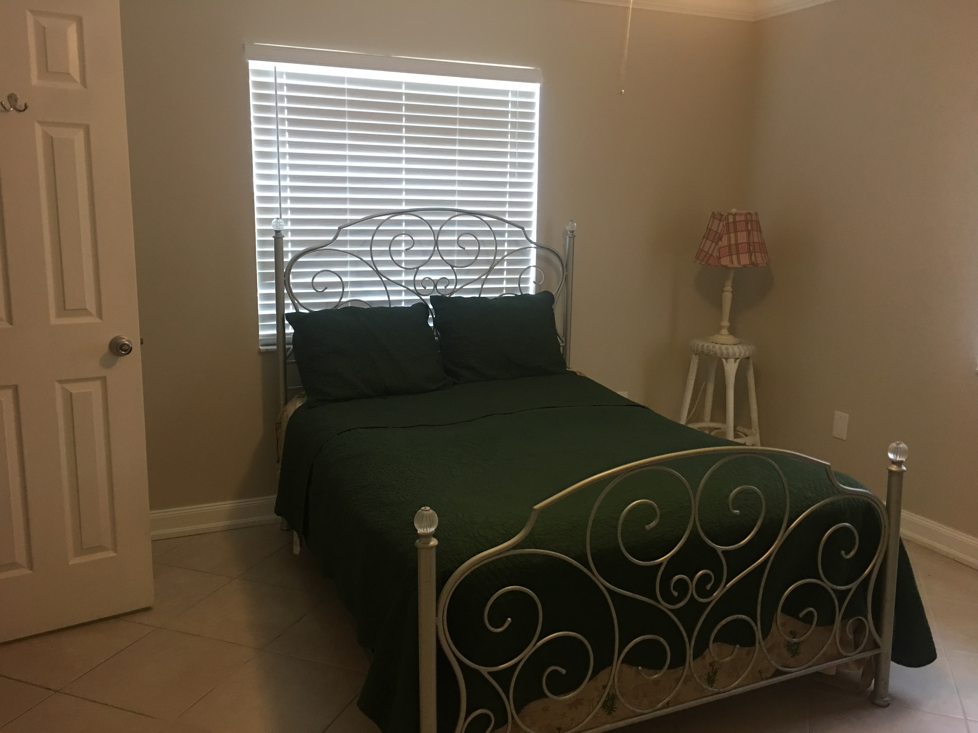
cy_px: 366
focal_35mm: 29
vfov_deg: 48.2
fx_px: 819
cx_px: 489
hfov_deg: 61.7
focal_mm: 4.15
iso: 80
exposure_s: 1/15
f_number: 2.2
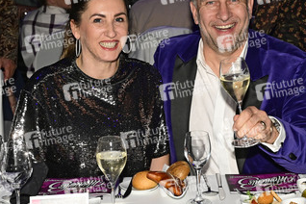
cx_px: 158
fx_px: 518
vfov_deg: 22.2
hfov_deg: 32.9
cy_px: 65
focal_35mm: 61
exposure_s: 1/200
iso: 2500
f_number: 6.3
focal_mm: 43
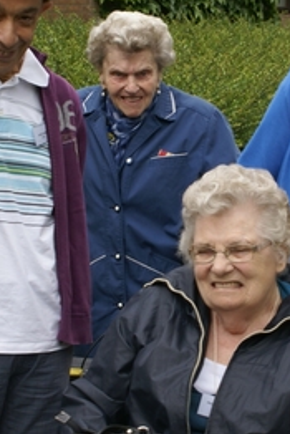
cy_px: 209
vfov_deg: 17.0
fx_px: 1450
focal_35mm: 120
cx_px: 225
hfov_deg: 11.4
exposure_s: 1/100
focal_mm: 35
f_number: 6.3
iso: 100
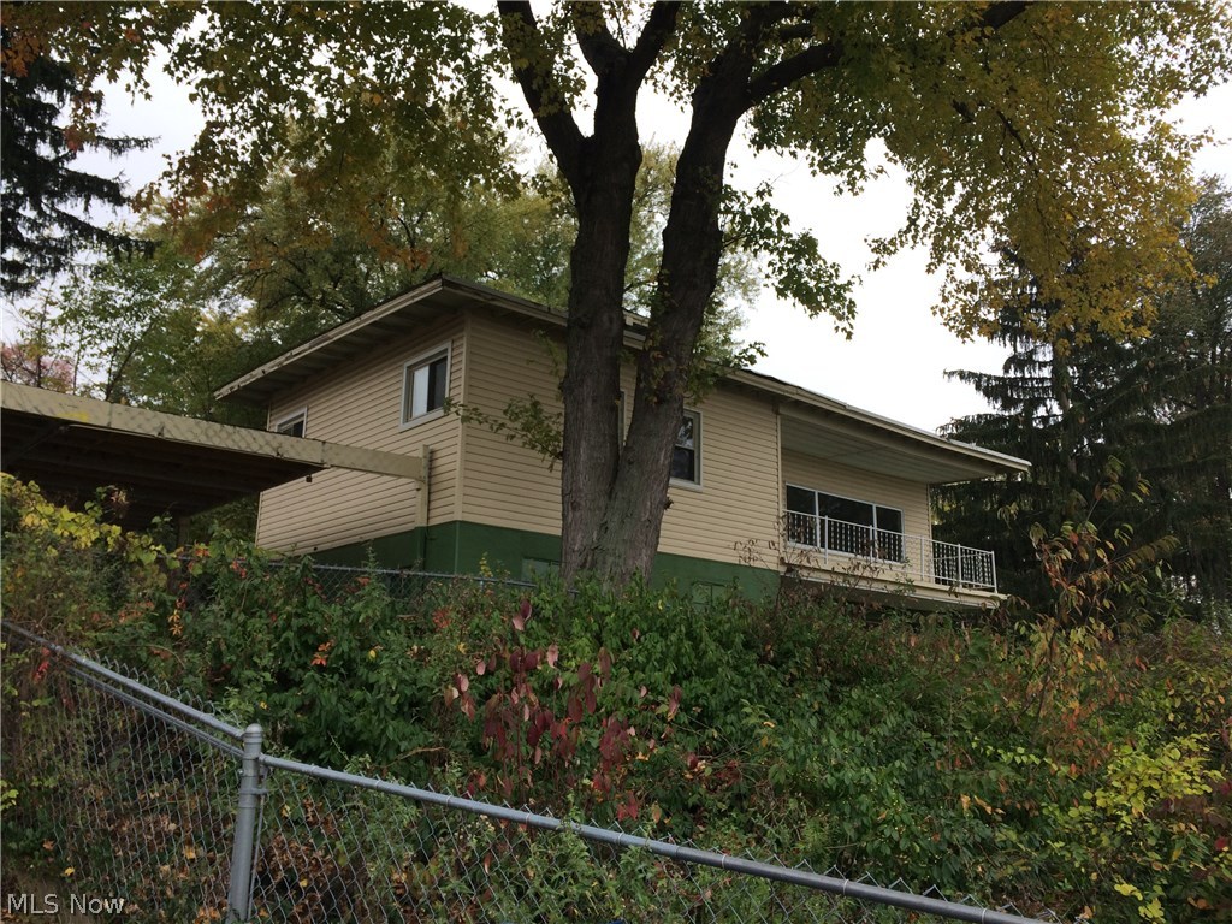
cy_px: 462
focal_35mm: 29
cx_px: 616
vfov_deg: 48.2
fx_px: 1032
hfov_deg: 61.7
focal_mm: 4.15
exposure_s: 1/398
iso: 32
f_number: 2.2
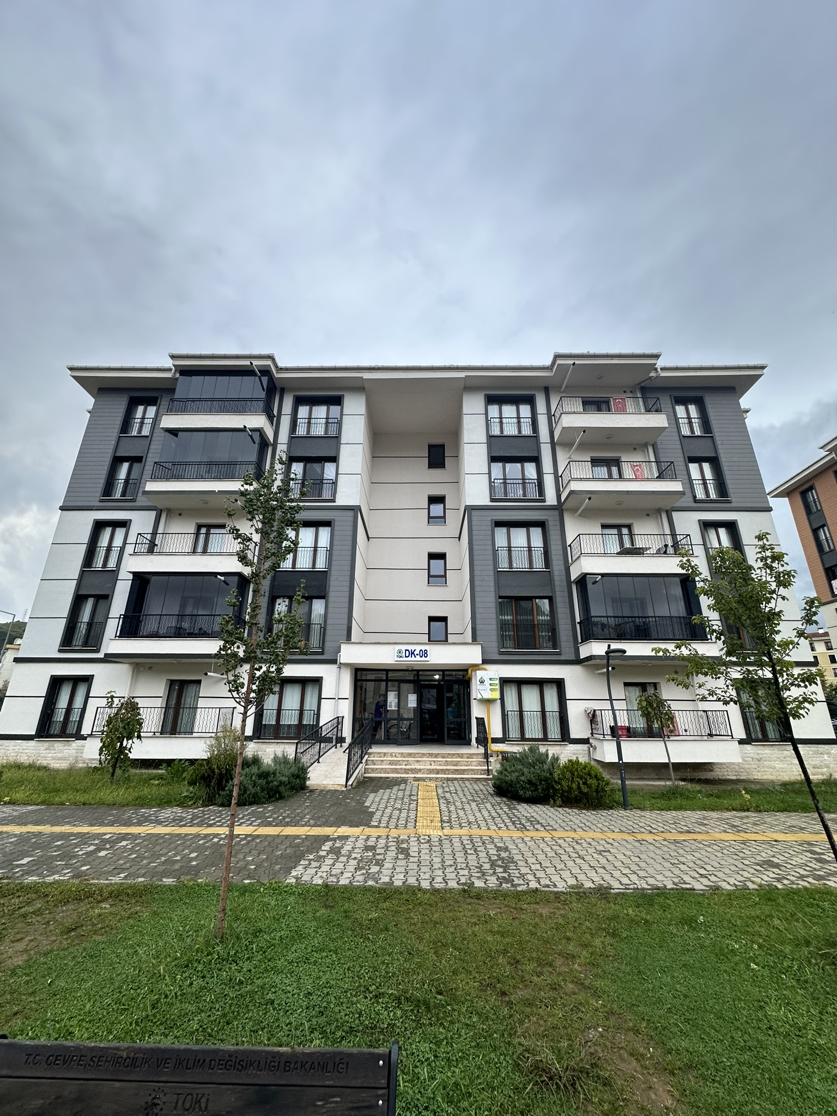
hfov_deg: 85.7
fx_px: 451
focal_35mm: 14
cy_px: 558
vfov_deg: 102.1
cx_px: 418
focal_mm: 2.22
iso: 80
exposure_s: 1/99
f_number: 2.2
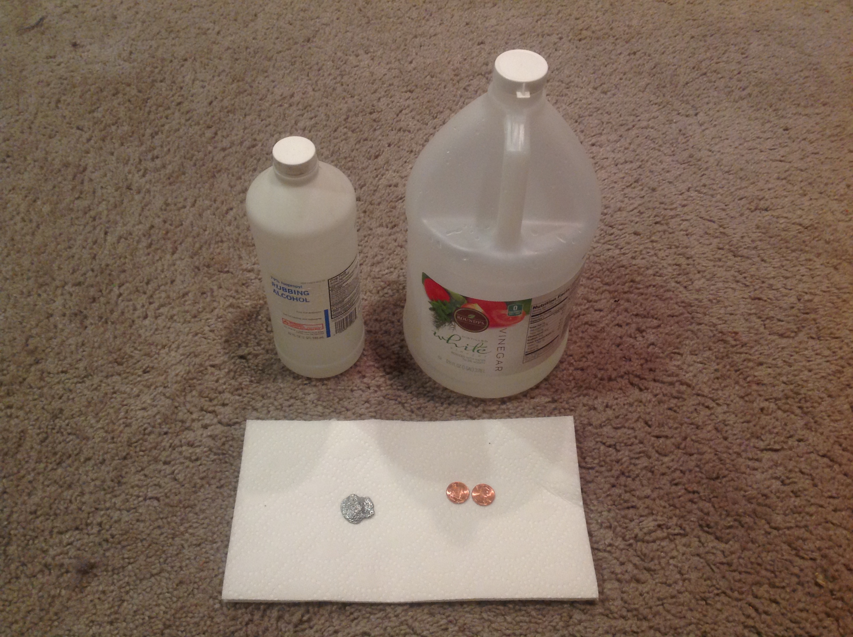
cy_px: 318
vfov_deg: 40.6
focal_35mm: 35
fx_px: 861
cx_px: 426
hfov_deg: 52.7
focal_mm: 4.28
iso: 125
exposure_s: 1/15
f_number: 2.4
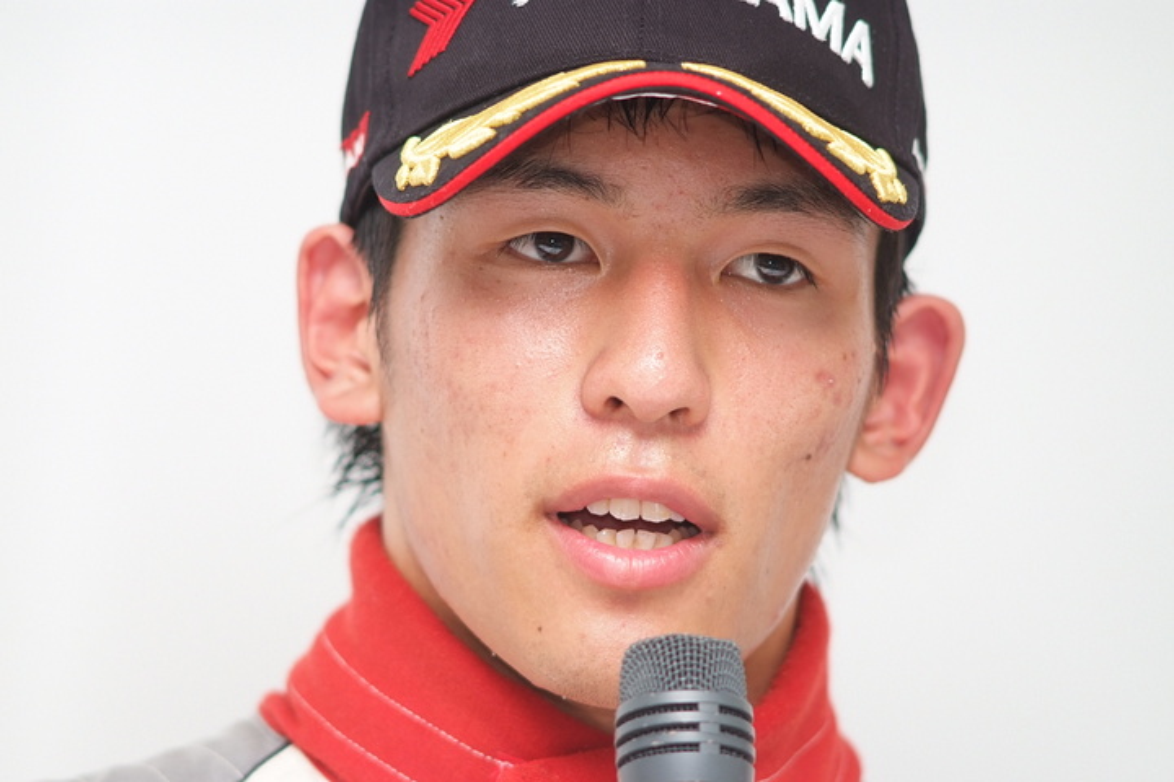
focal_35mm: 270
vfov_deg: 5.1
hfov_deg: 7.6
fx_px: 8804
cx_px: 587
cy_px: 391
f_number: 2.8
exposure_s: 1/250
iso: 400
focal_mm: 180
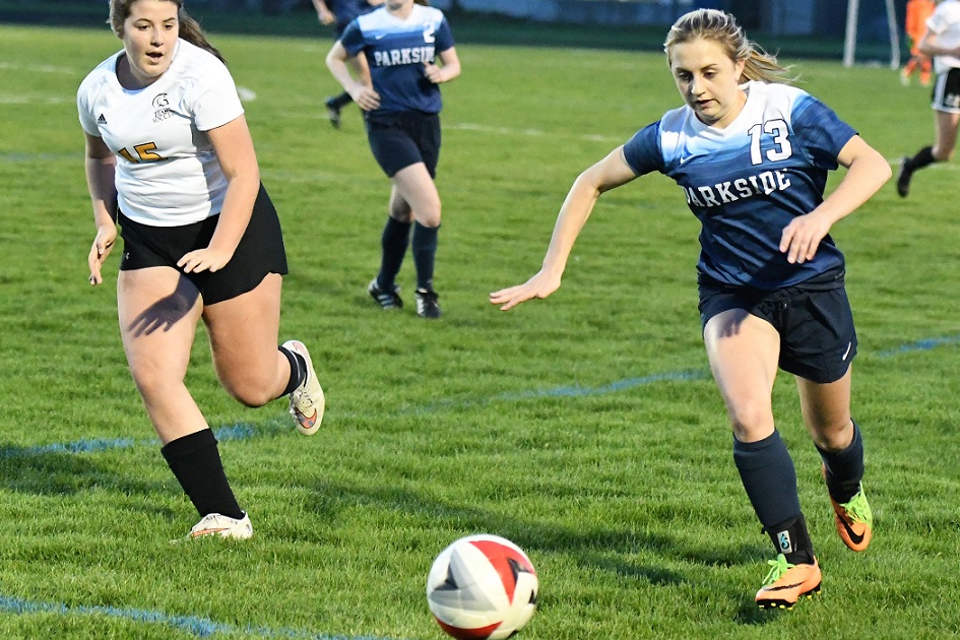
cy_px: 329
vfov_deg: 12.6
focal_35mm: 109
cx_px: 478
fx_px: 2906
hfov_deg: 18.8
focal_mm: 70
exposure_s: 1/1000
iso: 10000
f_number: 2.8
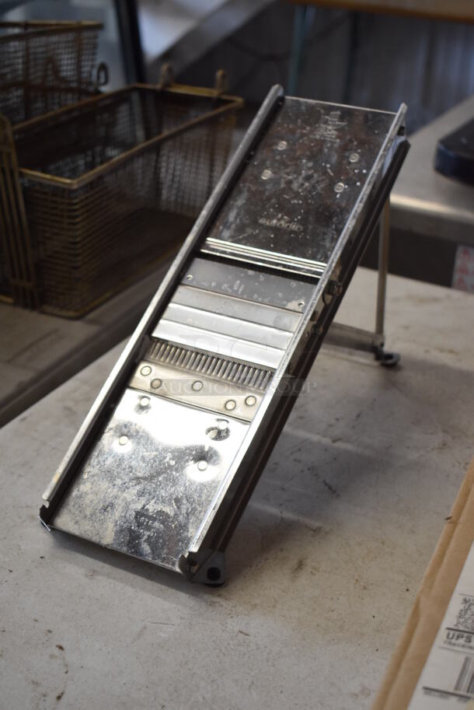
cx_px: 237
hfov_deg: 25.8
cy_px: 355
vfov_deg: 37.8
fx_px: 1035
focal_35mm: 52
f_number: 4.5
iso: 1000
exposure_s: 1/125
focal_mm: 35
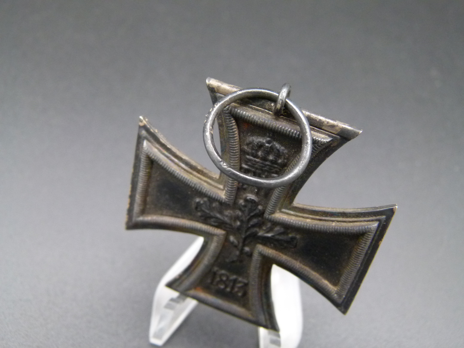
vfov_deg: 38.7
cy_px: 174
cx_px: 232
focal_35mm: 37
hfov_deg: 50.1
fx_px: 496
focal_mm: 6.7
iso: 320
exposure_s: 1/60
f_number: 3.1
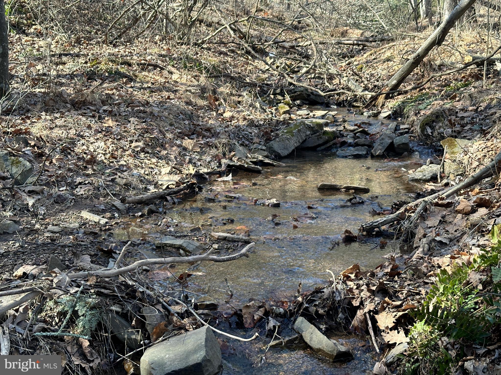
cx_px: 250
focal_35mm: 48
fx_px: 695
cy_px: 188
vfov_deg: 30.3
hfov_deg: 39.7
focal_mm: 6.86
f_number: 1.78
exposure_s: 1/266
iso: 64
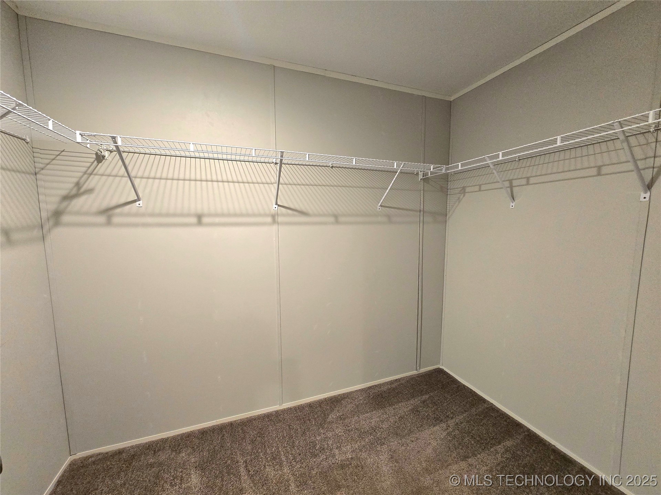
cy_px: 248
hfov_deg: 106.2
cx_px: 330
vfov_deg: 89.9
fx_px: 248
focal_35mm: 13
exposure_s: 1/60.2
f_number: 2.2
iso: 400
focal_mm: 2.2
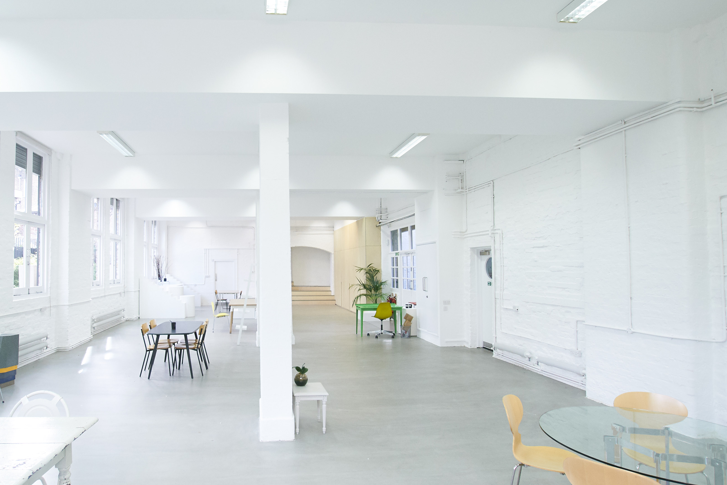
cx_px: 269
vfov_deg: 61.9
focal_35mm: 20
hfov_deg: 82.3
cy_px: 241
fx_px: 404
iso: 400
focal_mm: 10
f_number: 5.6
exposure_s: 1/60
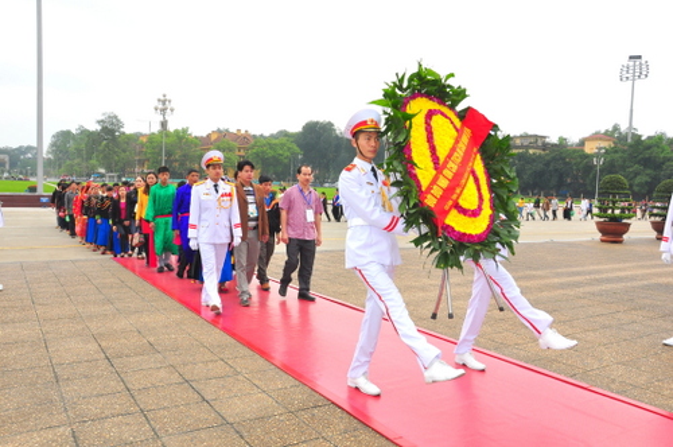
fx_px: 588
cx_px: 336
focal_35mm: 32
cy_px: 224
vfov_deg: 41.6
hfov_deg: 59.6
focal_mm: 21
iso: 320
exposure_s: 1/200
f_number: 9
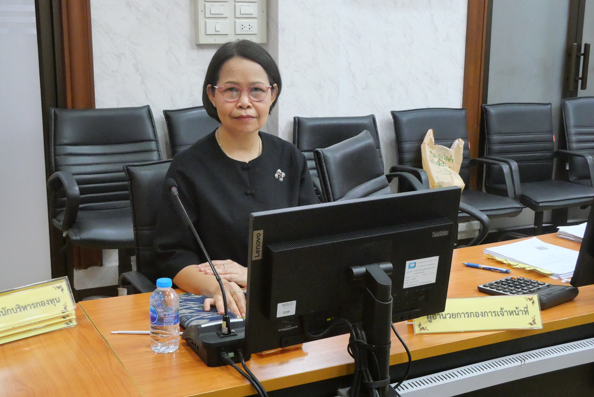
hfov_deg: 43.6
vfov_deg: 29.9
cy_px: 198
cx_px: 297
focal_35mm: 45
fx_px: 743
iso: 6400
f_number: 7.1
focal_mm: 22
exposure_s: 1/60
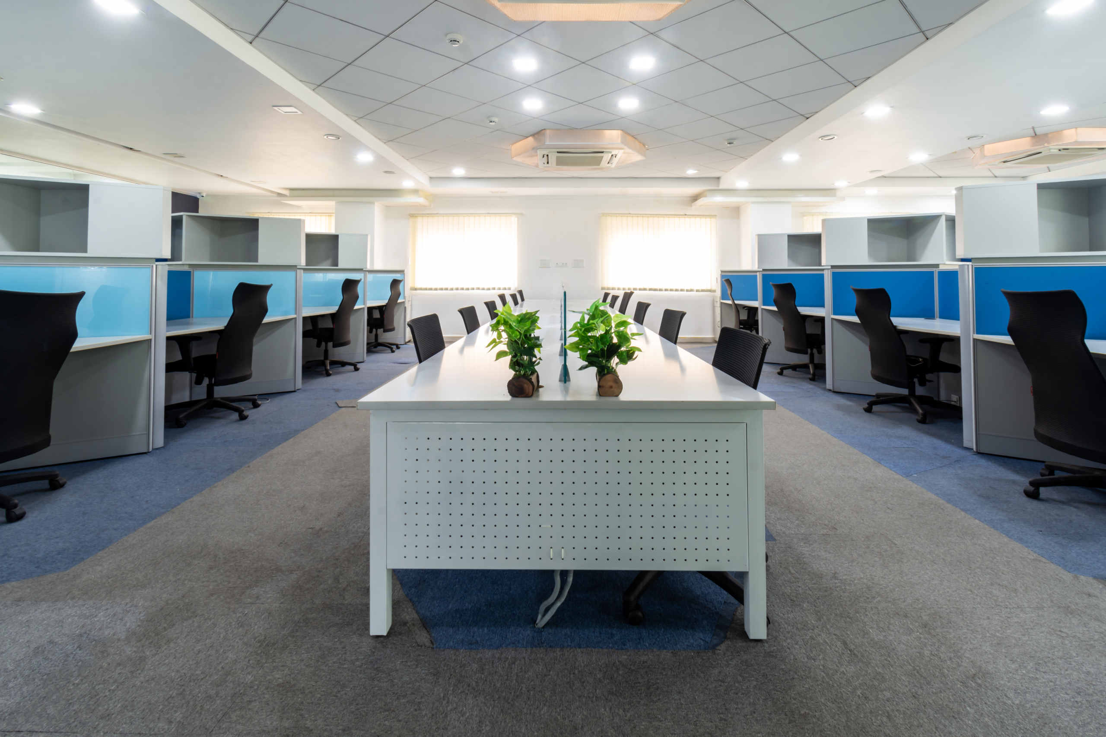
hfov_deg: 100.4
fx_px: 461
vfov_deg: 77.3
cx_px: 553
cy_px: 368
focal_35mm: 15
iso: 100
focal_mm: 10
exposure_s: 1.6
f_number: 16
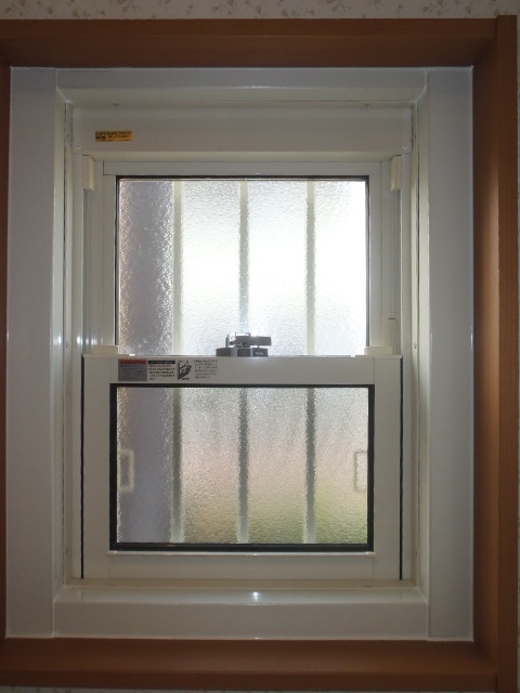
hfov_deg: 49.7
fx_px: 561
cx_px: 260
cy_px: 346
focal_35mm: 28
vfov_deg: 63.4
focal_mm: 5
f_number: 3.5
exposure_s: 1/60
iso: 100
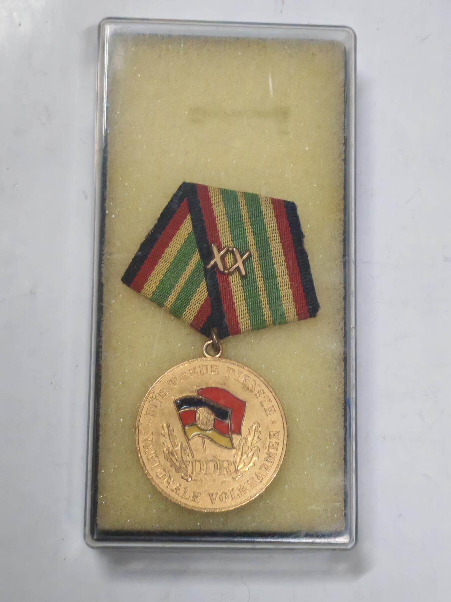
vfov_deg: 28.6
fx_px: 1181
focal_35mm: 68
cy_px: 301
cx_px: 226
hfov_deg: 21.6
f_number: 1.95
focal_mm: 5.52
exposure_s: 1/33
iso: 640
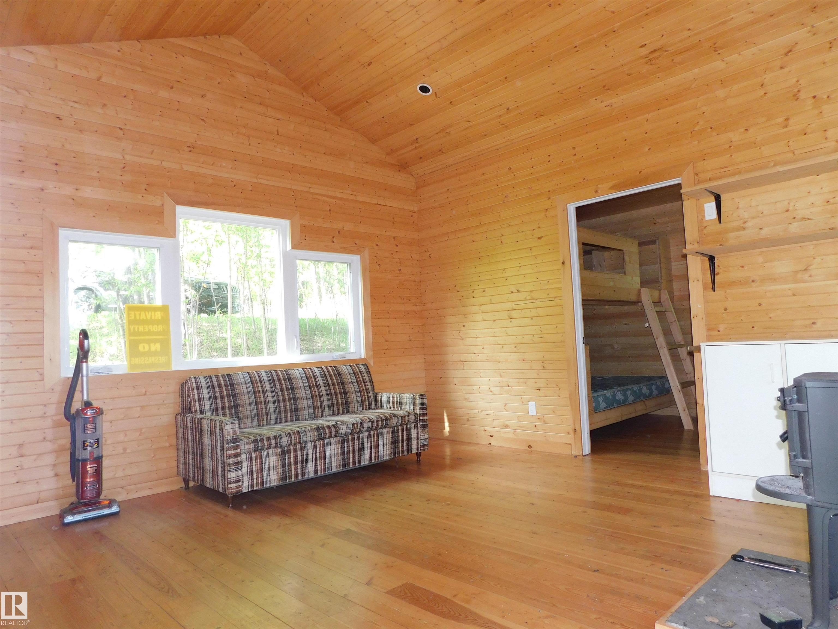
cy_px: 314
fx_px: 557
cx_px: 419
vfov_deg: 58.9
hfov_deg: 73.9
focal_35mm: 23
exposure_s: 1/30
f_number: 3
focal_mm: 4
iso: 200
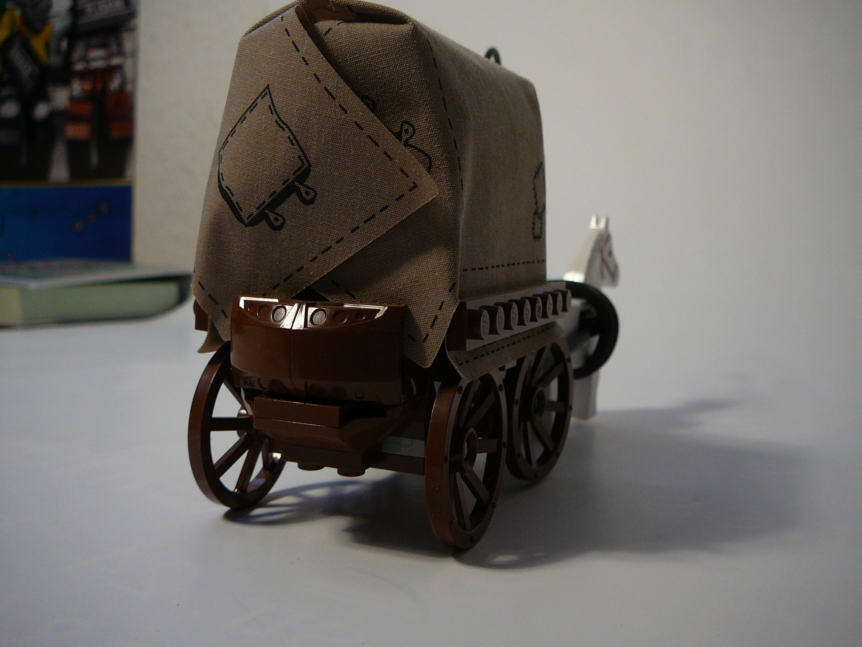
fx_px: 872
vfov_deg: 40.7
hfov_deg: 52.6
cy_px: 324
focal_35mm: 35
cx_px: 431
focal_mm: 5.2
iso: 100
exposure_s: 1/30
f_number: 2.8
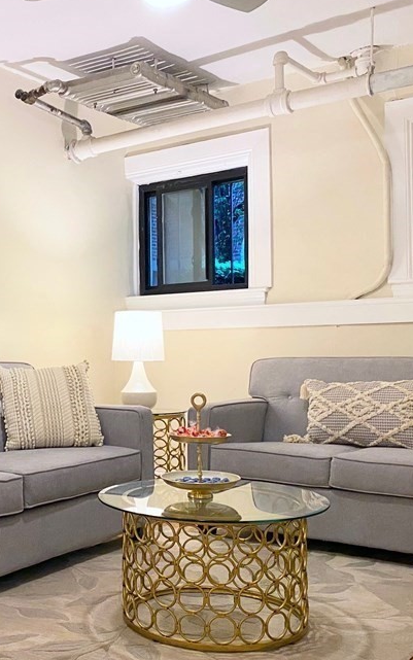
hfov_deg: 28.0
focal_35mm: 44
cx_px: 30
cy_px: 347
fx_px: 792
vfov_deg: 45.2
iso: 400
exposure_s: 1/60
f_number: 1.8
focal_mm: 4.25
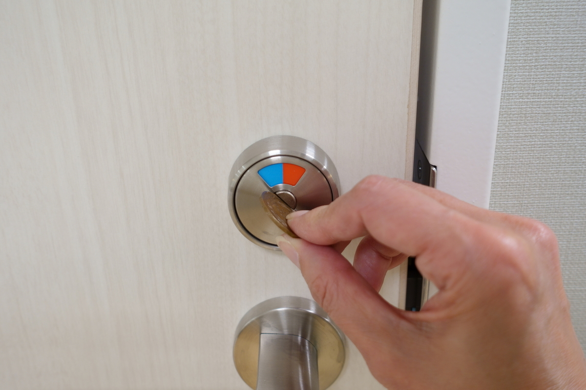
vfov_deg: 33.4
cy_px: 195
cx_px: 293
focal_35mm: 40
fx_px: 651
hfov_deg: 48.5
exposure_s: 1/50
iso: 125
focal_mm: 14.7
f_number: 2.8
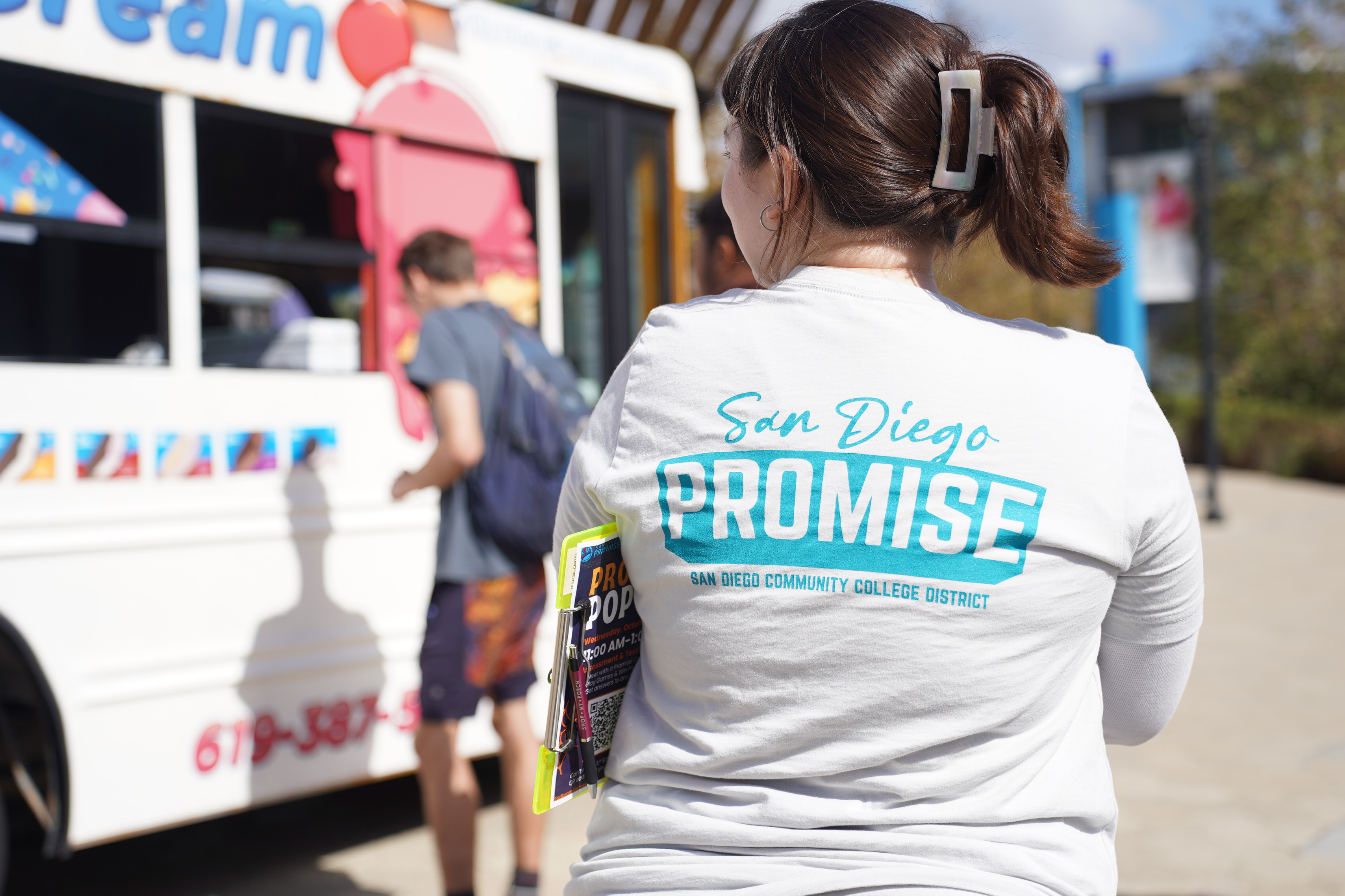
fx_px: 1980
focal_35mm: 53
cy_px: 408
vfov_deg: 25.5
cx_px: 699
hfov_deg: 37.5
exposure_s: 1/2000
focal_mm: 46
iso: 100
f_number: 2.8
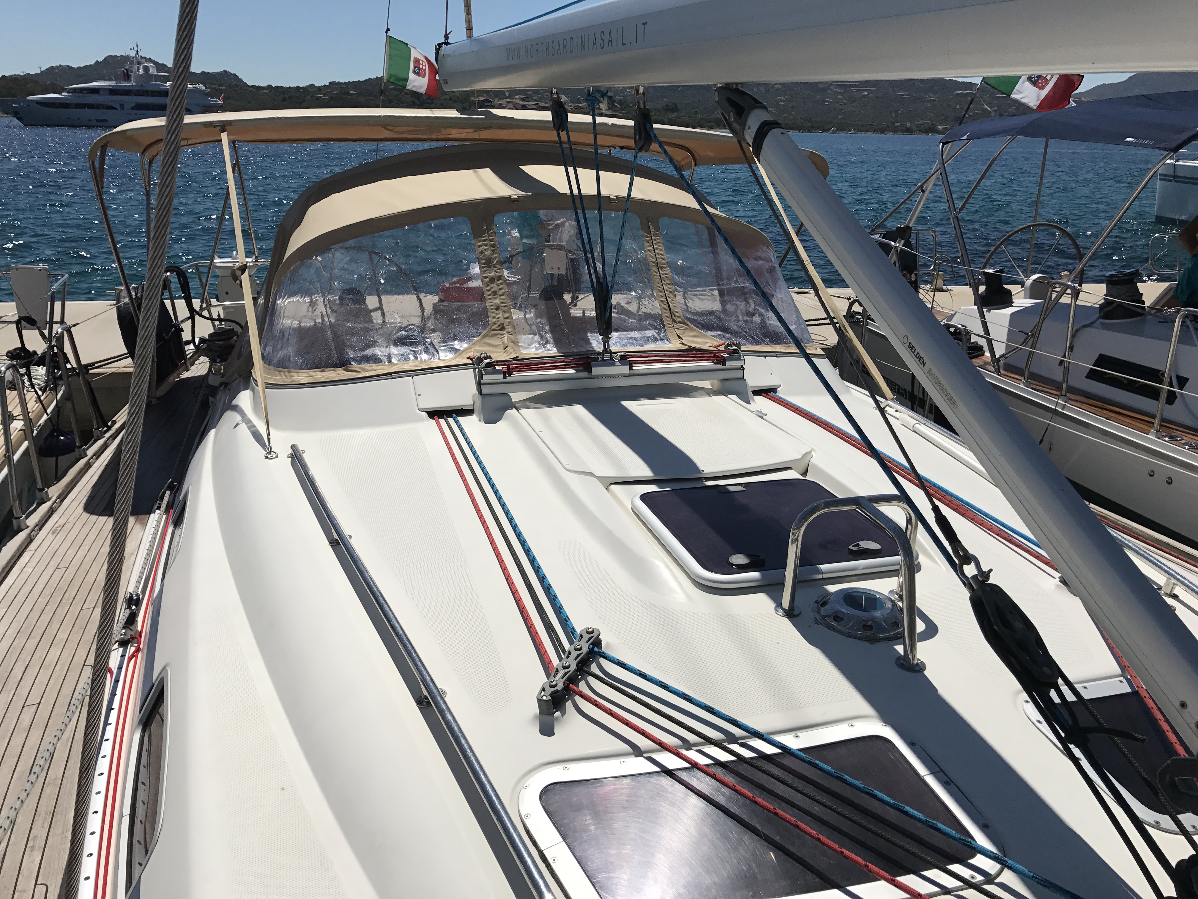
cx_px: 599
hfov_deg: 63.4
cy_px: 450
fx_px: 969
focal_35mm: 28
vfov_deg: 49.7
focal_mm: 3.99
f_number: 1.8
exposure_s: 1/9615
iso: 20
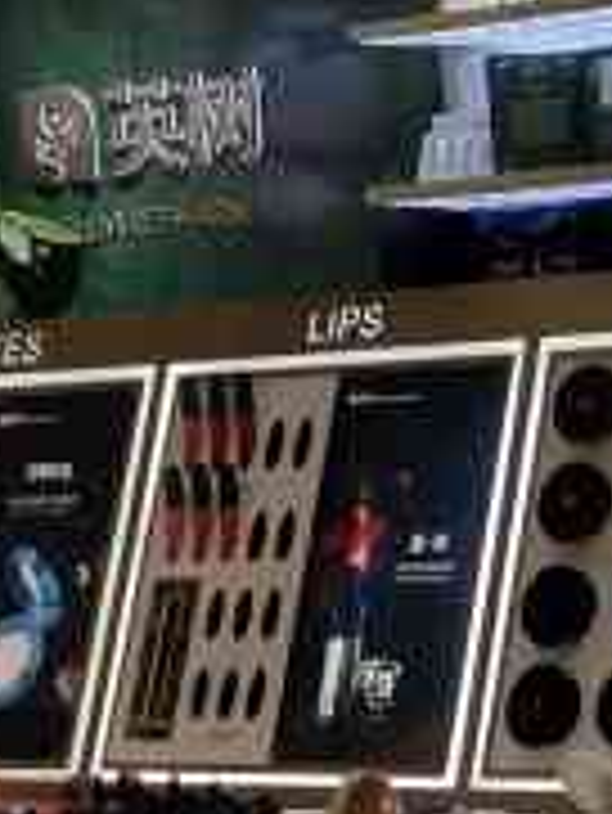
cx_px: 963
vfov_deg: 14.2
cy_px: 259
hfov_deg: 10.3
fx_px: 3273
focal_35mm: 139
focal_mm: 4.75
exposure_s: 1/256
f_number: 1.8
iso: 50
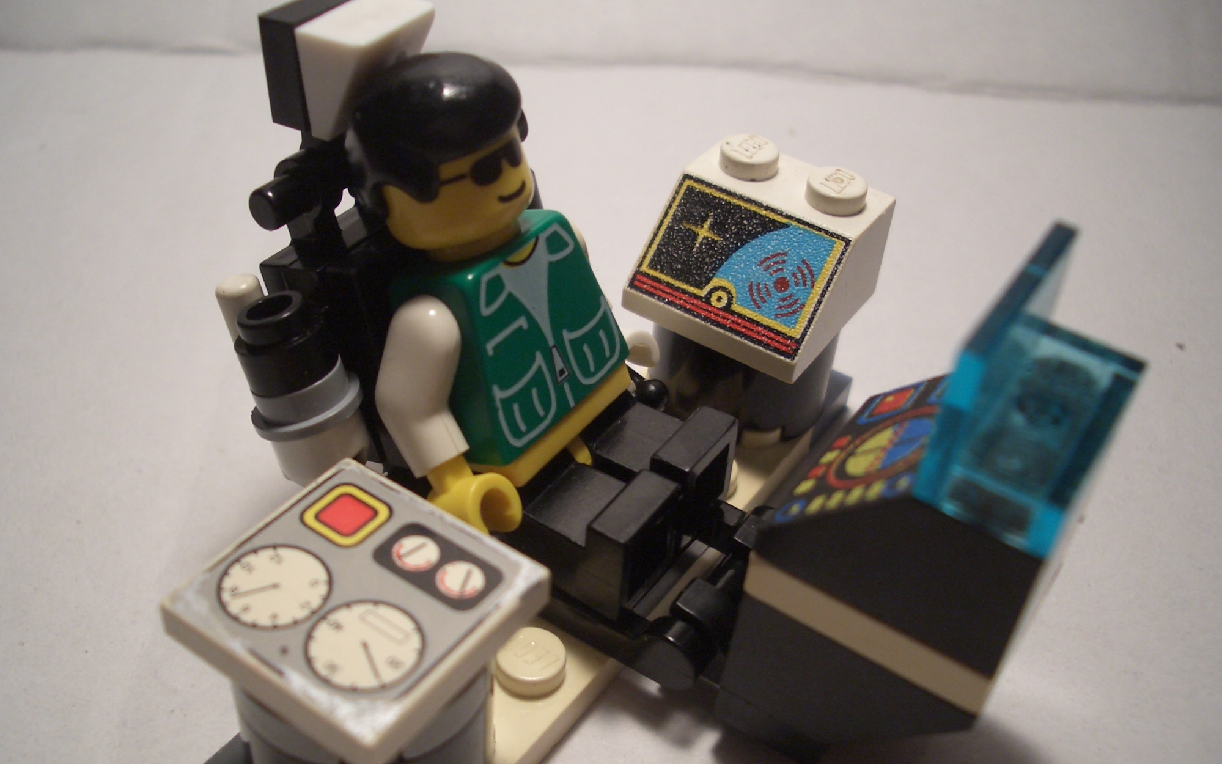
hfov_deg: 51.5
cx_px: 611
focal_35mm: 38
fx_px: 1266
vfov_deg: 33.6
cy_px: 417
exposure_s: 1/100
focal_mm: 5.8
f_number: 2.6
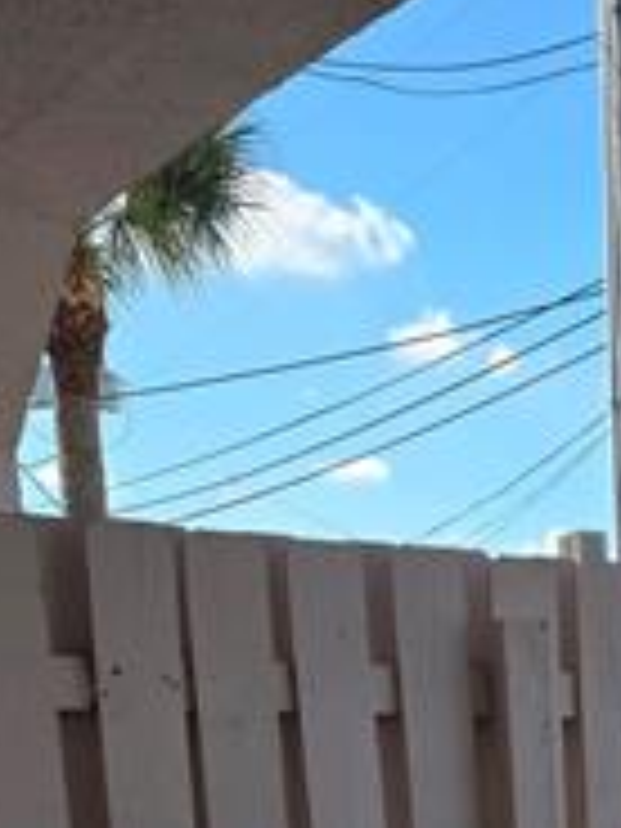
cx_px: 904
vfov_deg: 21.8
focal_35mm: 75
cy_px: 1233
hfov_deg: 17.8
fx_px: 1794
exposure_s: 1/914
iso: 25
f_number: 1.8
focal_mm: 5.4
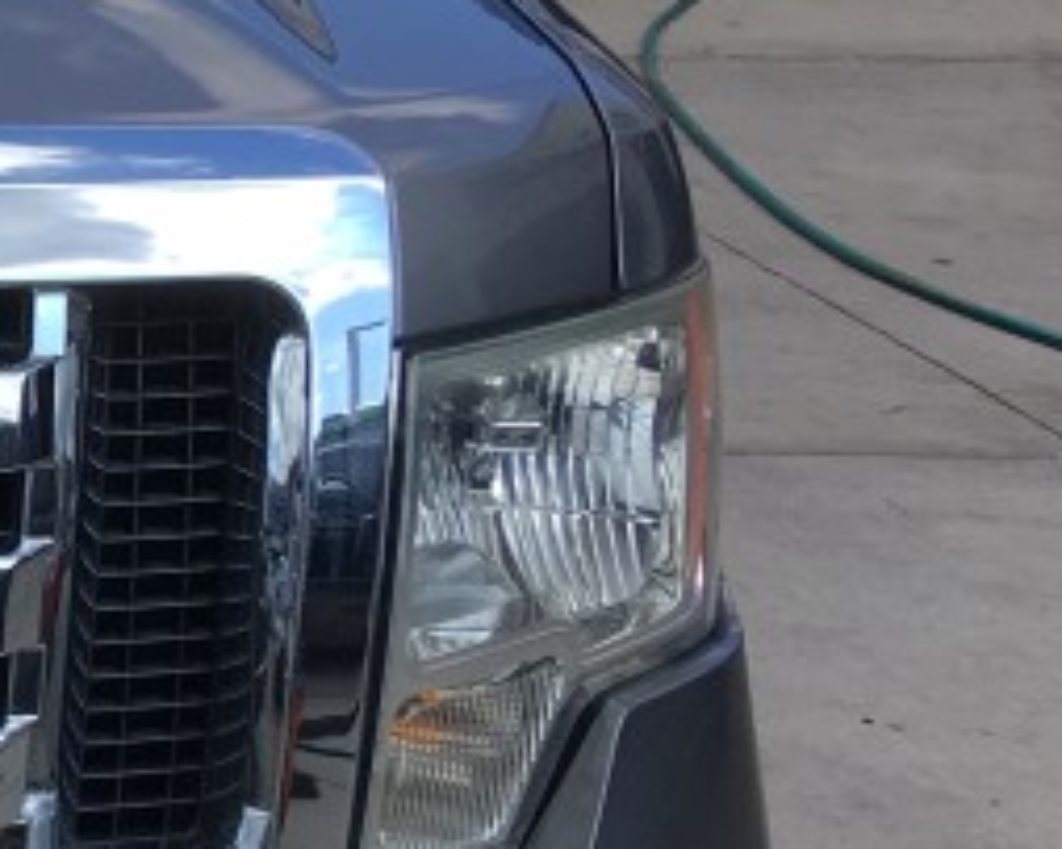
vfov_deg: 13.5
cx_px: -899
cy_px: 289
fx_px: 3582
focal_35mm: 114
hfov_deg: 14.6
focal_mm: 4.15
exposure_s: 1/1083
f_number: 2.2
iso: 25
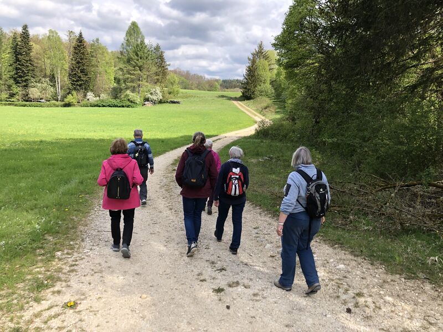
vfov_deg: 49.7
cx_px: 222
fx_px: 358
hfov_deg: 63.4
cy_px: 166
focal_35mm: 28
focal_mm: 3.99
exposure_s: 1/759
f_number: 1.8
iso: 20
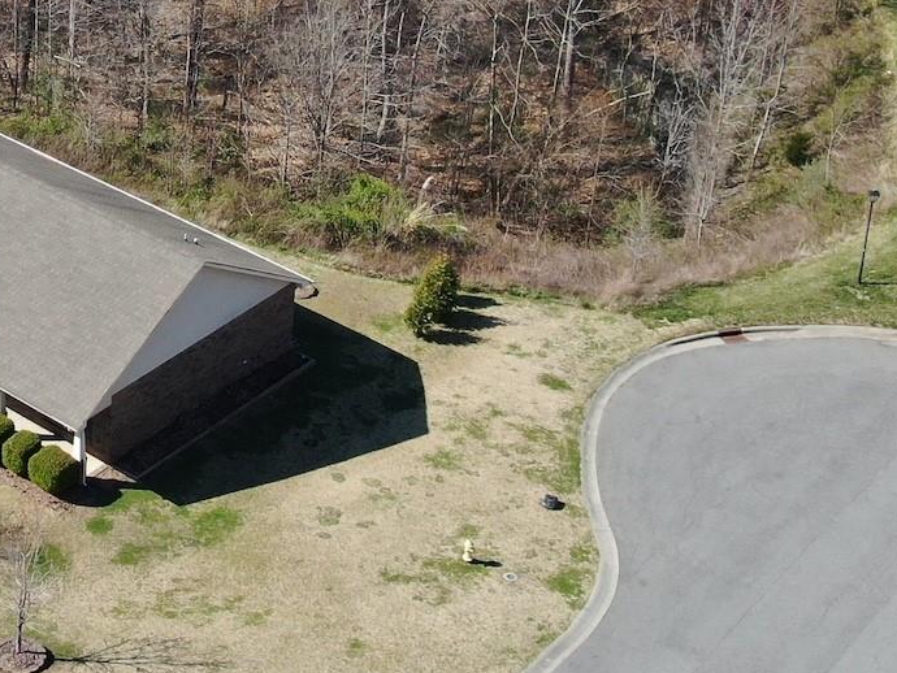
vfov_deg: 16.4
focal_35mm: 89
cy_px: 96
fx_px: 2307
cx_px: -13
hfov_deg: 21.2
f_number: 3.1
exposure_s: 1/640
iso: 110
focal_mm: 5.22
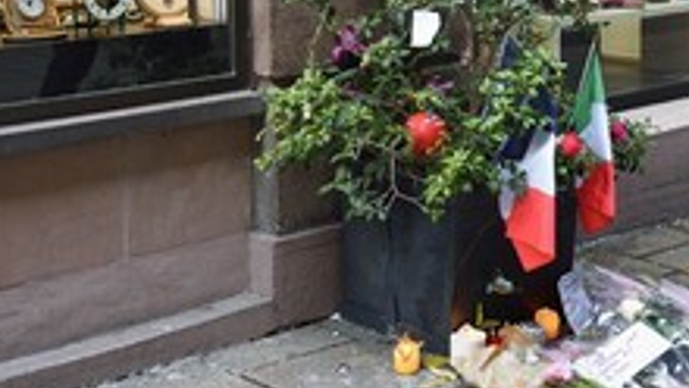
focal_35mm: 90
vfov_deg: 13.4
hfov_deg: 23.2
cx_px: 589
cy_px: 75
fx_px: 1645
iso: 800
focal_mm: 45
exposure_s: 1/80
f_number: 5
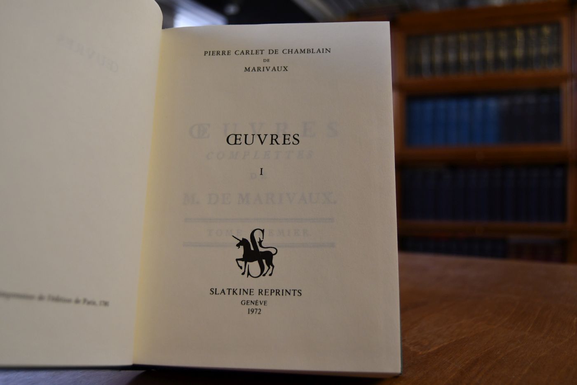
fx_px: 529
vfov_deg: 40.0
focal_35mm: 33
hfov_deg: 57.2
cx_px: 288
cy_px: 192
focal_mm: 22
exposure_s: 1/250
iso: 800
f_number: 3.5
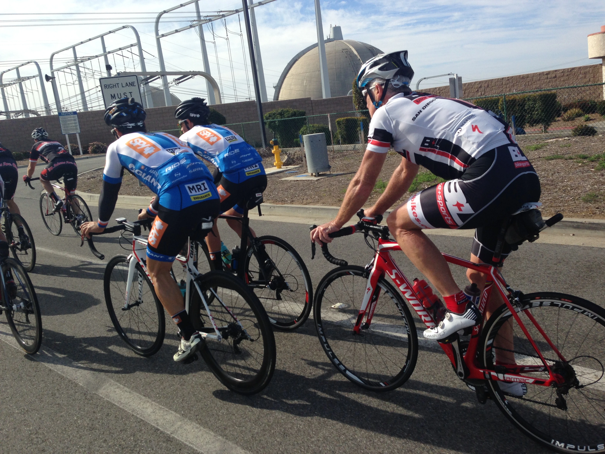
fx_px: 577
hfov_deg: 55.4
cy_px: 227
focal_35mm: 33
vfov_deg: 42.9
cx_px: 302
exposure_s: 1/1695
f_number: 2.4
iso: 50
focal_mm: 4.12
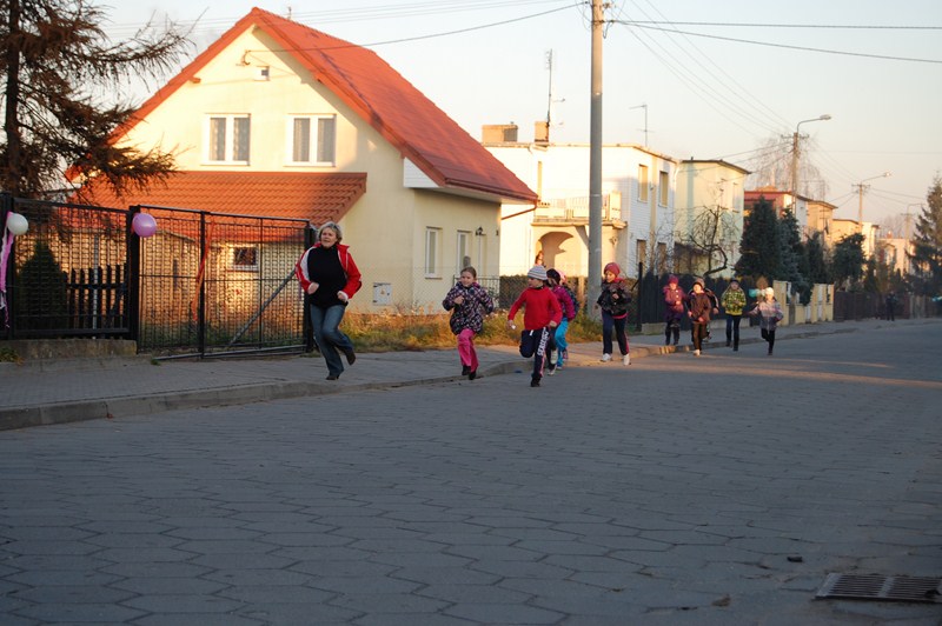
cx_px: 471
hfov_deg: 26.0
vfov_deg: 17.5
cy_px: 313
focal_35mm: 78
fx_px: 2039
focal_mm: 52
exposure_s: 1/125
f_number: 5.6
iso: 200
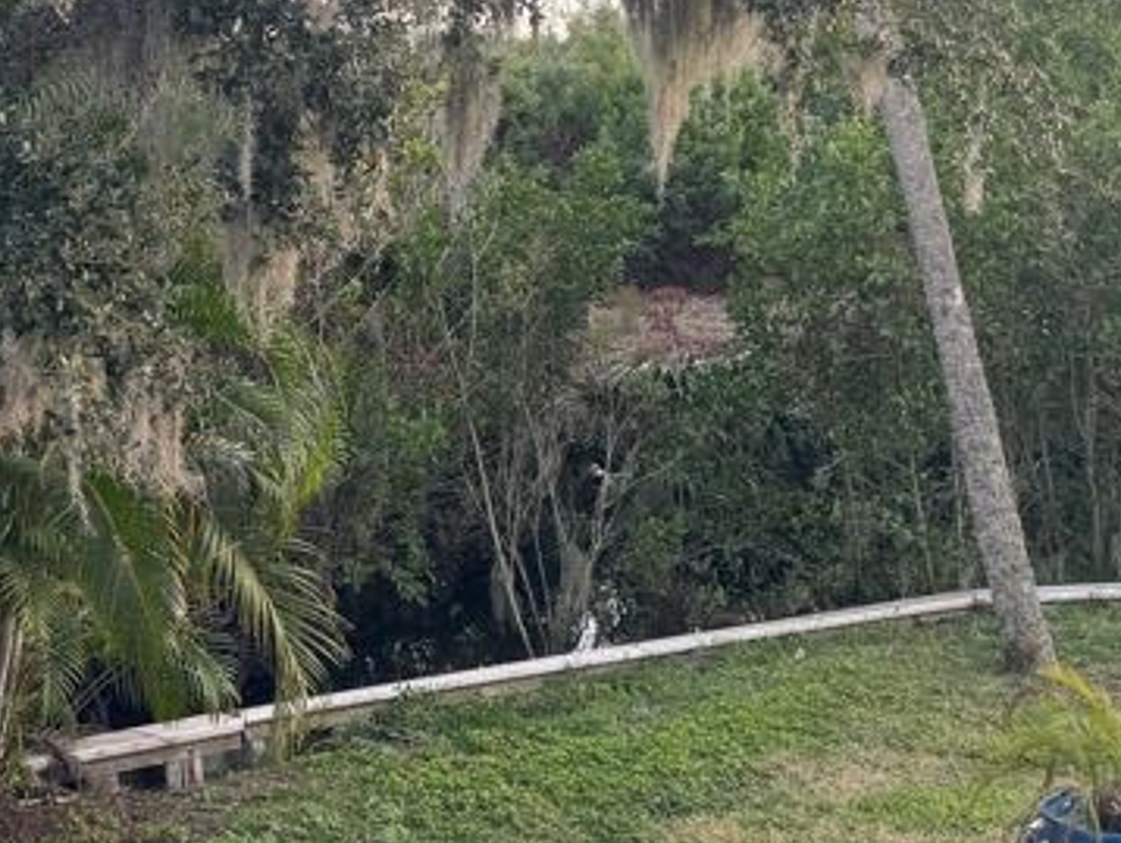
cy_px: 64
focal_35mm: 56
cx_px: 244
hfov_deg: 33.5
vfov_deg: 25.2
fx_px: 1815
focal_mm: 6.76
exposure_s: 1/374
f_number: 1.78
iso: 80
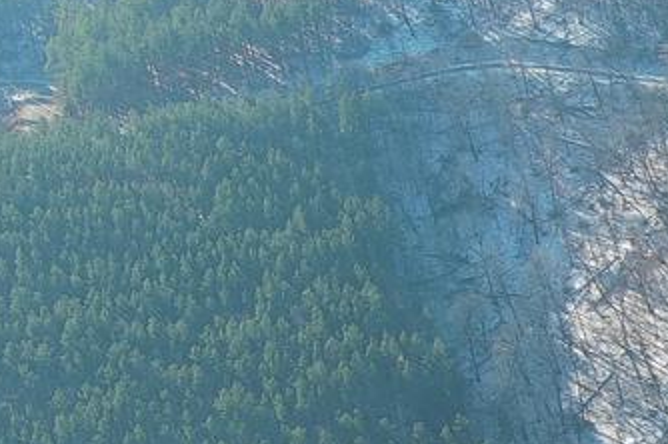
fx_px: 3300
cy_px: 441
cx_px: 1458
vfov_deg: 7.7
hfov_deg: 10.4
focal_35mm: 178
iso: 100
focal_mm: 10.57
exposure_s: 1/470
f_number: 2.8
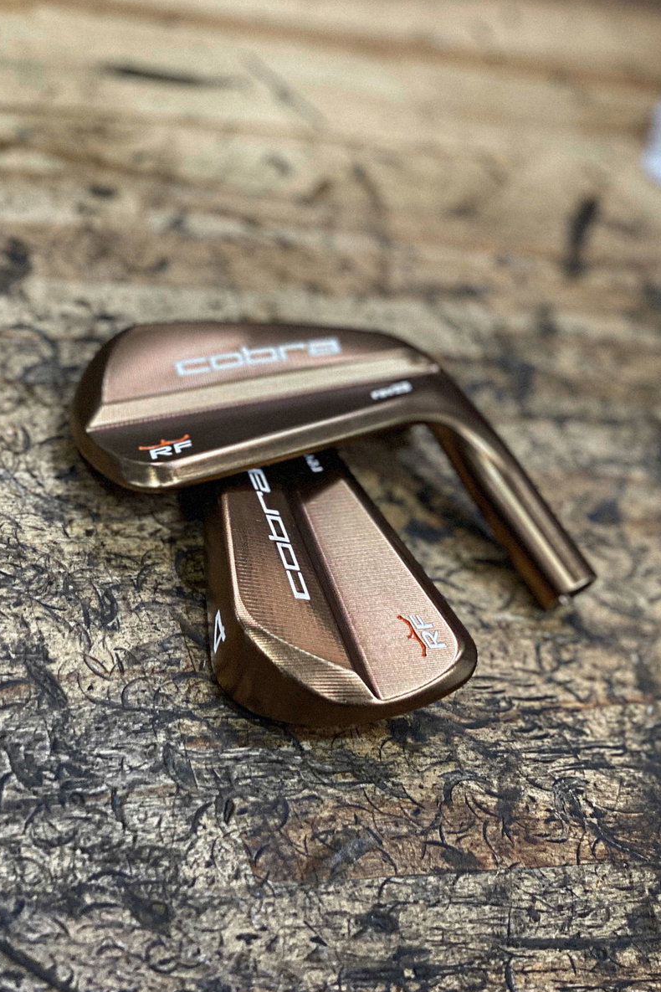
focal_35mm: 73
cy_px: 497
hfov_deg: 18.6
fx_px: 2010
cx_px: 248
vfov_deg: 27.7
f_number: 2
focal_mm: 6
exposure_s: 1/60
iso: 125
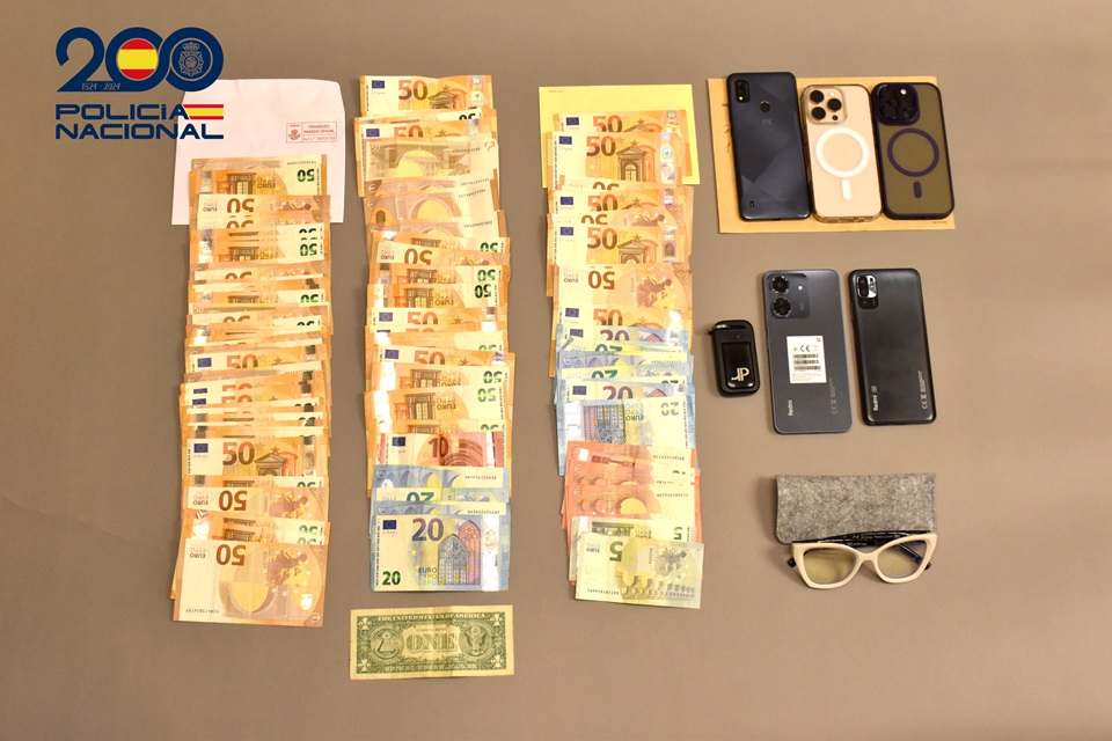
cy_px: 370
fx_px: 1158
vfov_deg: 35.5
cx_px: 556
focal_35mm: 38
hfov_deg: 51.3
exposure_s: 1/500
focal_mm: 25
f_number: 13
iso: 800
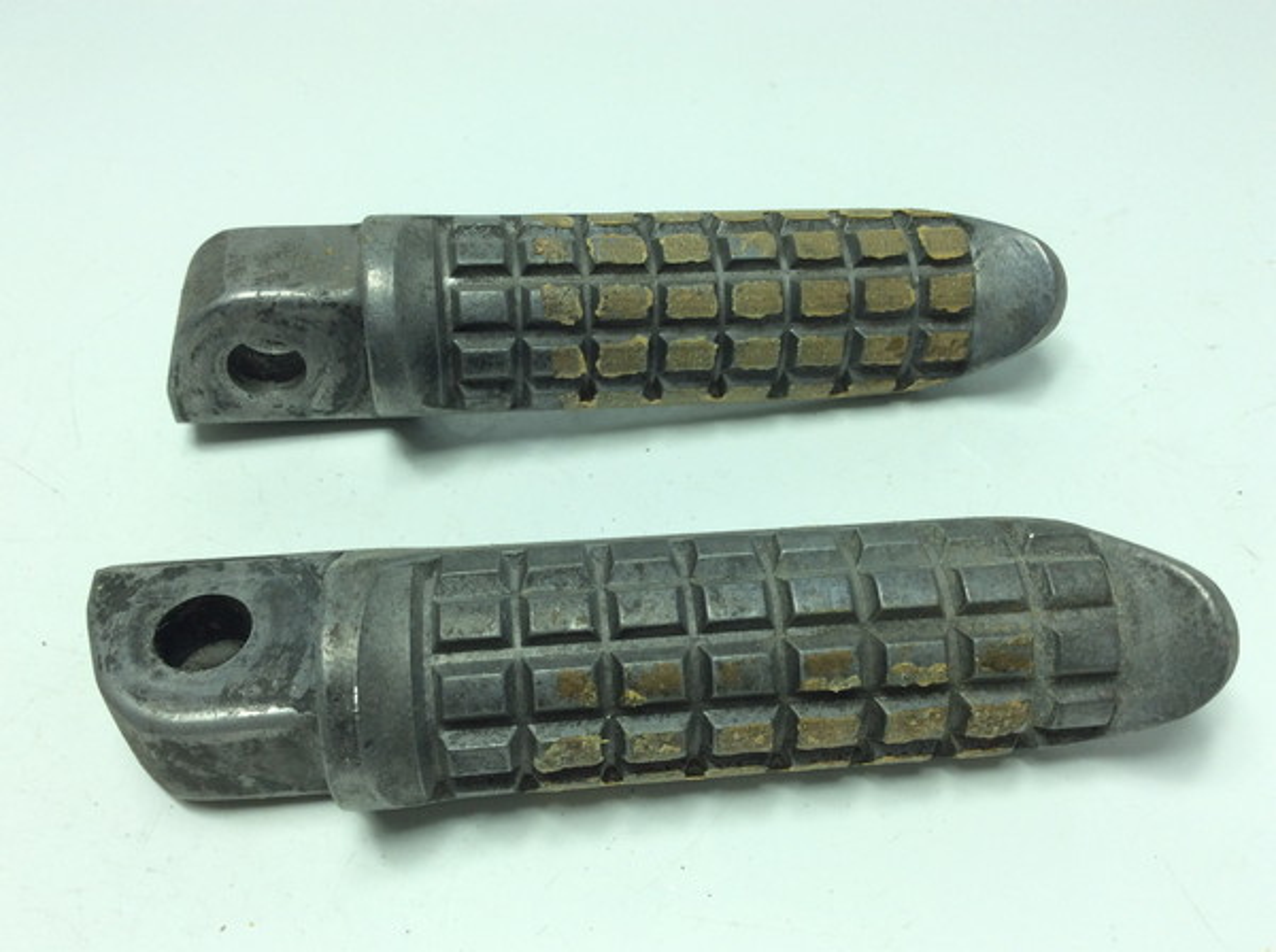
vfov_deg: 44.0
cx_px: 638
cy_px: 476
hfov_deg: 56.9
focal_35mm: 32
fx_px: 1178
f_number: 2.4
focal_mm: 3.3
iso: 32
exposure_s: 1/376
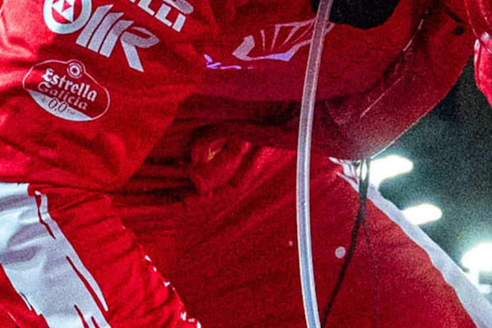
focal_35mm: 256
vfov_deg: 5.4
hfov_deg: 8.0
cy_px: 109
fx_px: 3498
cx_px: 241
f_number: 5
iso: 8000
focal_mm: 34
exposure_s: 1/1600
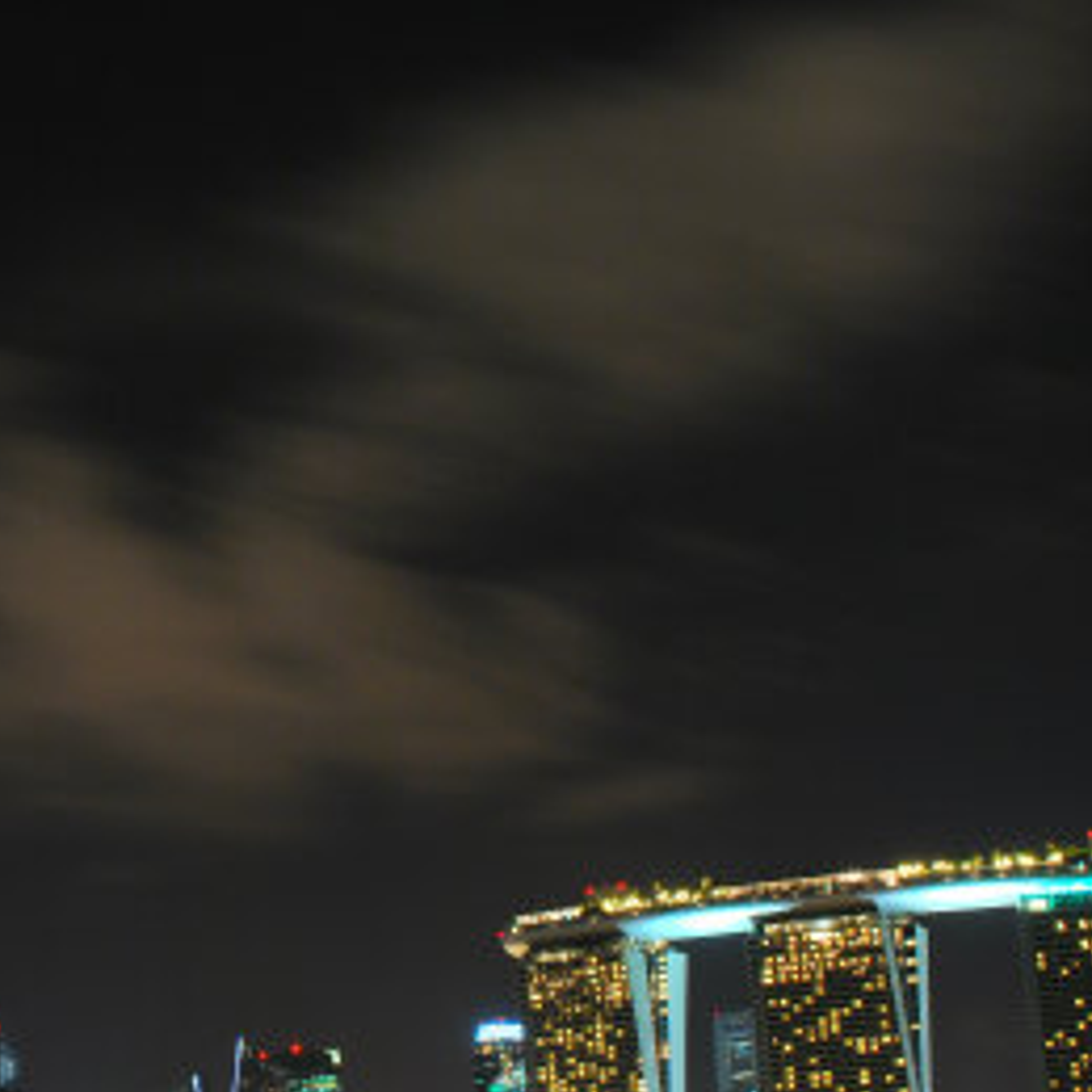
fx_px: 2570
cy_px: 546
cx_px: 143
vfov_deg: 24.0
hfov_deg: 23.5
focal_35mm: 72
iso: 100
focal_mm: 24
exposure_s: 30
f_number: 16
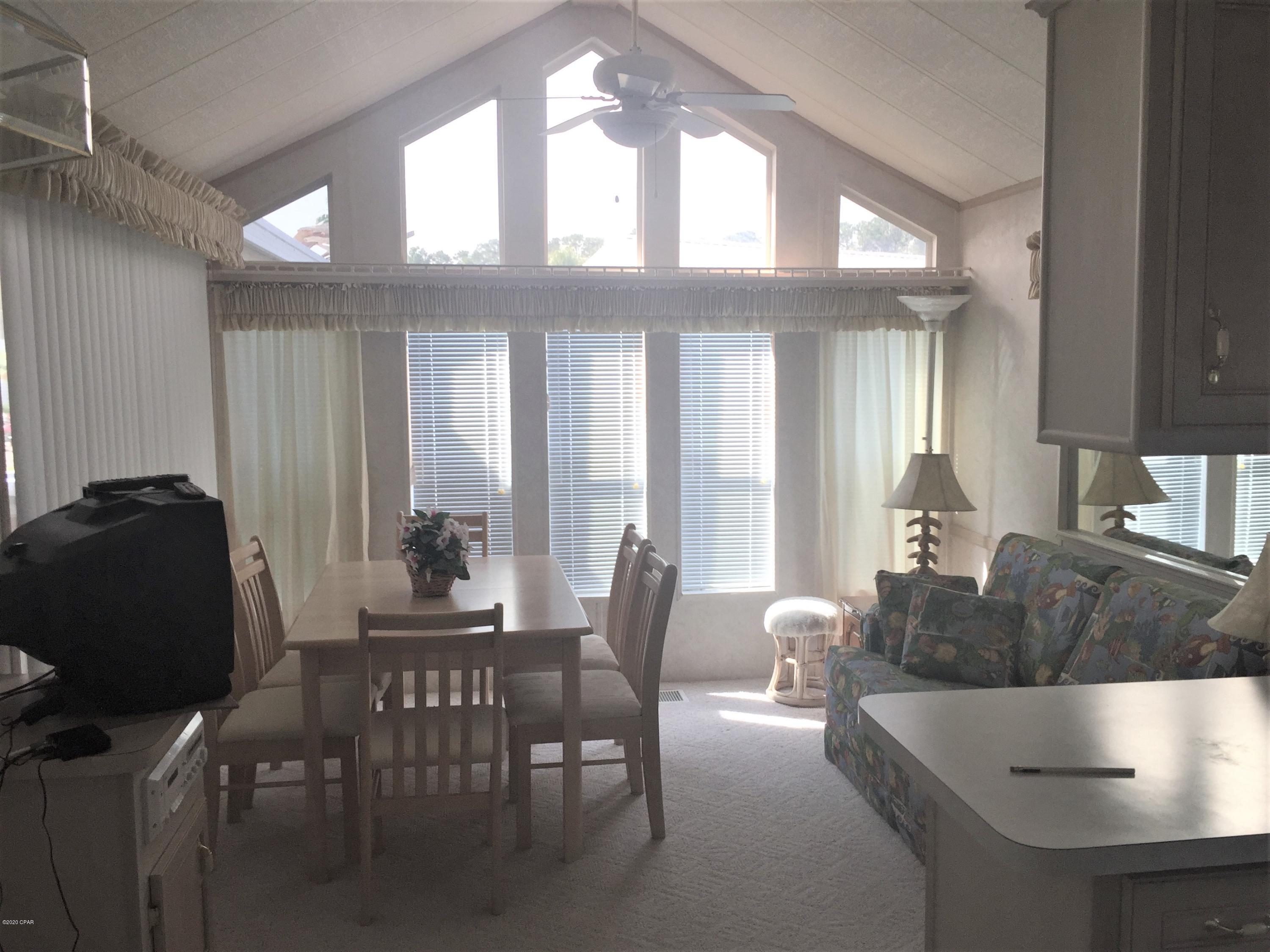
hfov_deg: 61.7
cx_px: 635
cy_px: 476
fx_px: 1064
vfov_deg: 48.2
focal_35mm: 29
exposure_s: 1/120
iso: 32
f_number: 2.2
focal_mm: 4.15
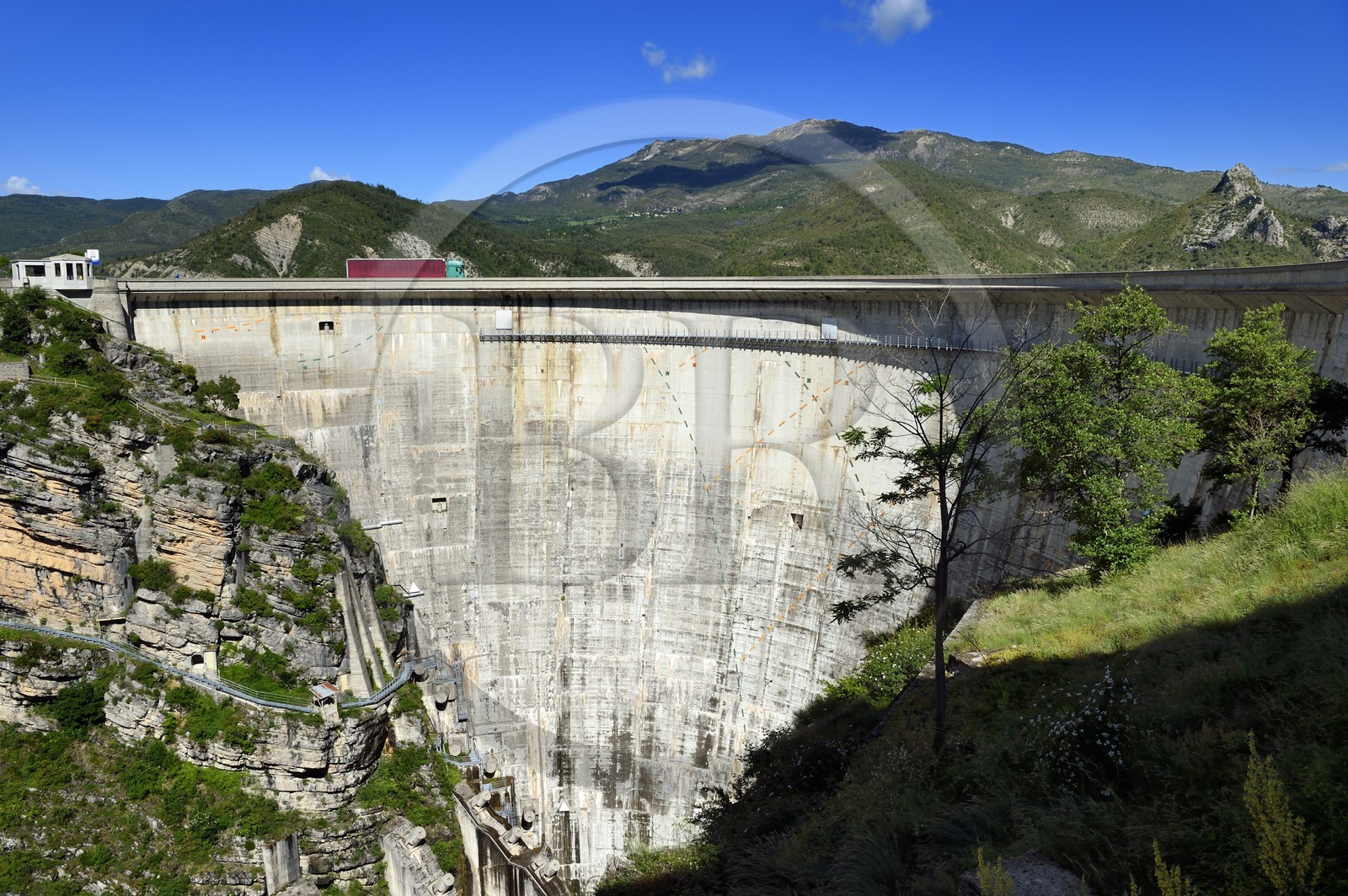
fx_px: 898
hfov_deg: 73.8
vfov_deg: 53.1
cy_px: 448
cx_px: 674
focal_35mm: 24
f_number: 13
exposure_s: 1/320
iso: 200
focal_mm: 24
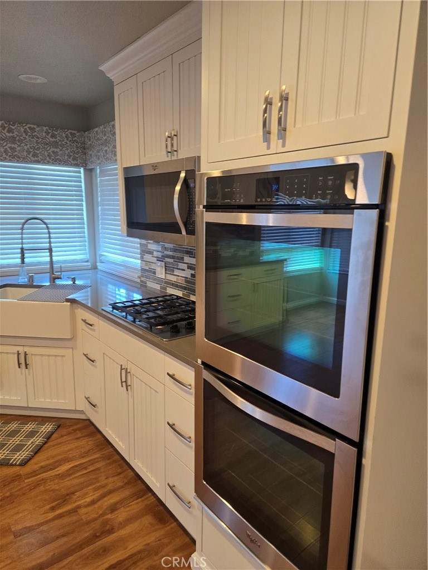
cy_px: 285
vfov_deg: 73.9
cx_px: 214
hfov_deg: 58.9
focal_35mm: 23
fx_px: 379
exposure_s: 1/120
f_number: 1.8
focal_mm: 5.4
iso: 320
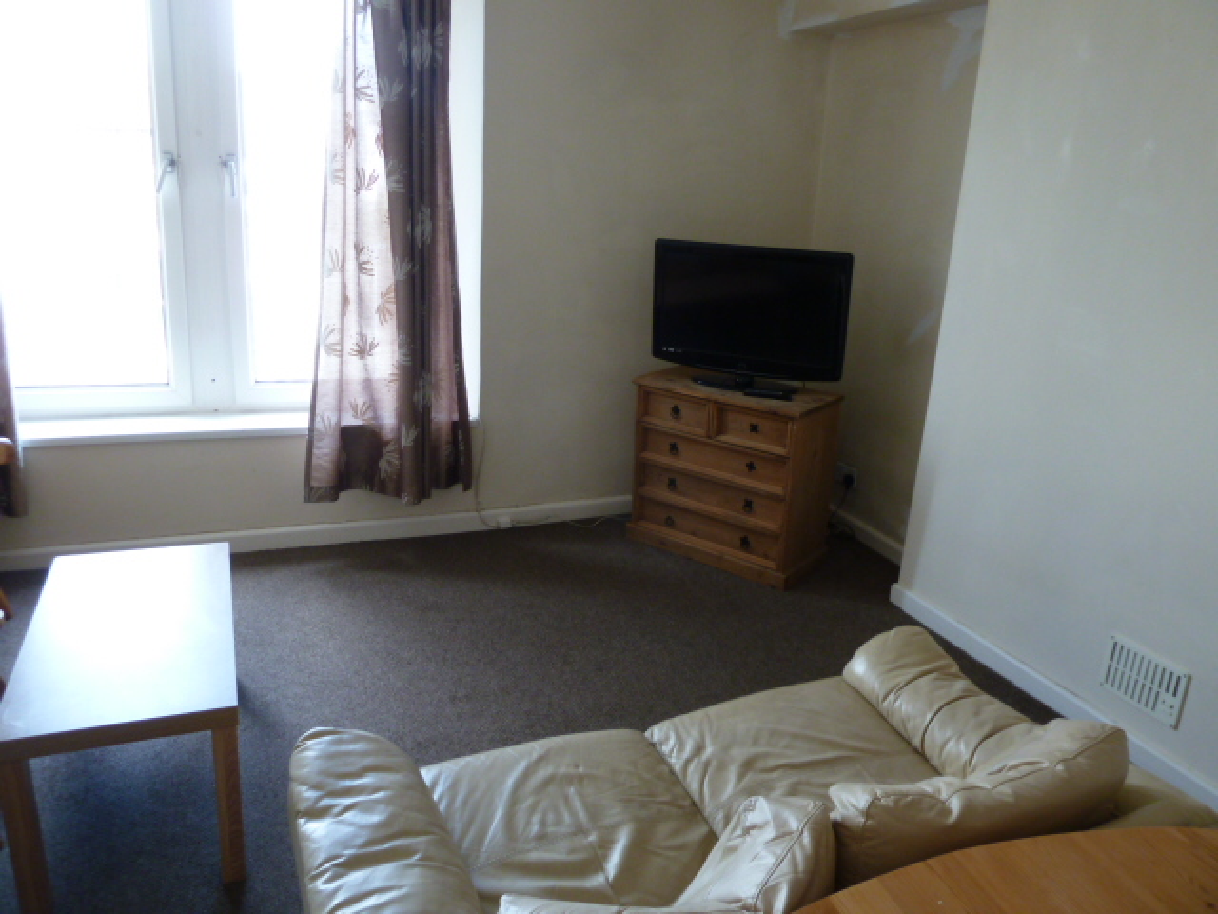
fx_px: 880
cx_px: 609
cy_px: 457
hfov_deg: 69.4
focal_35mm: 25
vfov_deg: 54.9
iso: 160
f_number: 3.3
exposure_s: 1/30
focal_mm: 4.1
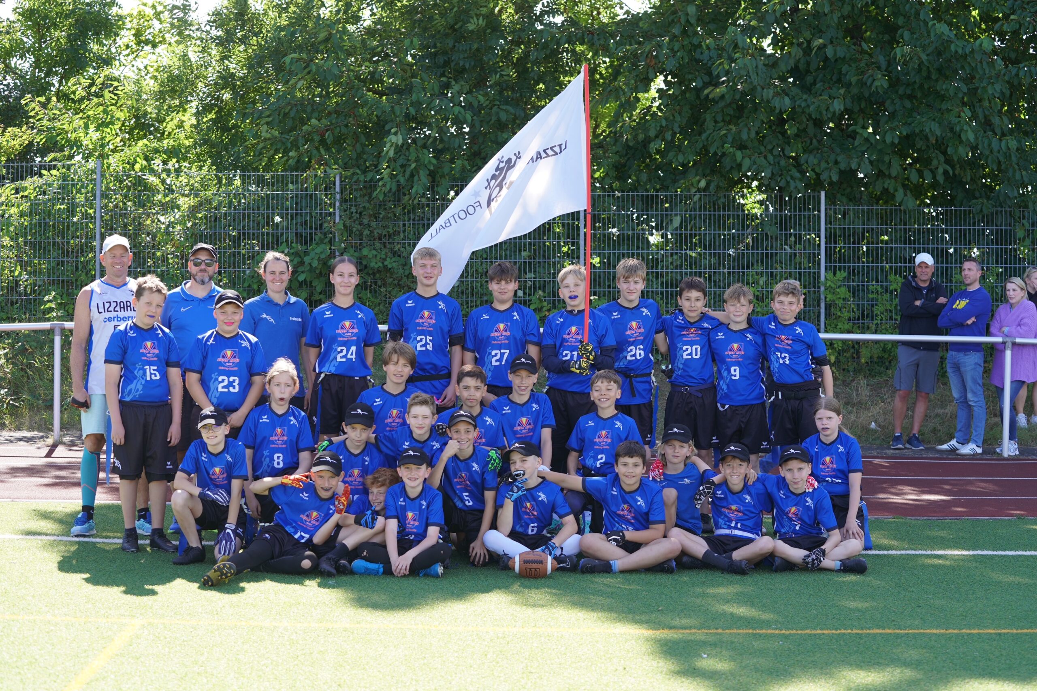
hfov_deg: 28.8
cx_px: 518
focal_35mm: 70
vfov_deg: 19.5
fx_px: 2016
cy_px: 346
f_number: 4
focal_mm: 70
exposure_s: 1/160
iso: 100
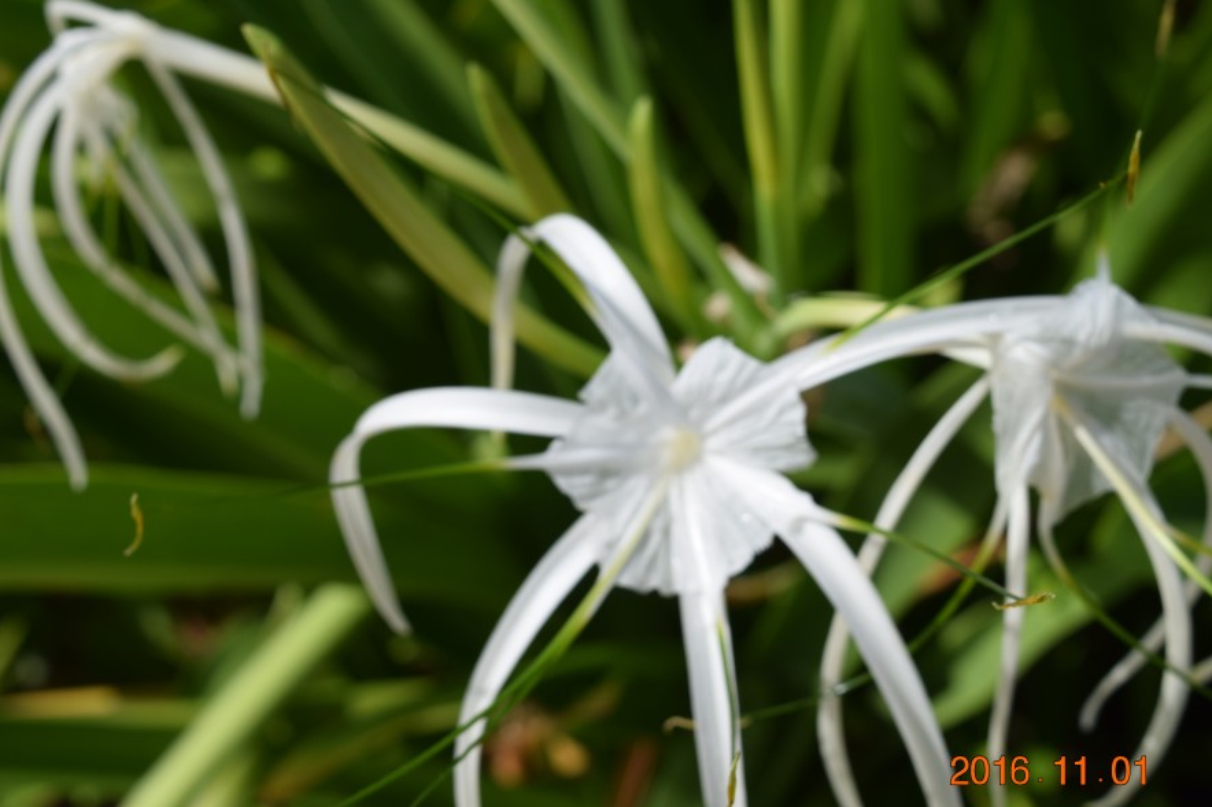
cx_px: 581
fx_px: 2221
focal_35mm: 66
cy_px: 374
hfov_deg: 30.5
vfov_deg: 20.6
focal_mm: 38
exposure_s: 1/800
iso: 200
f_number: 8
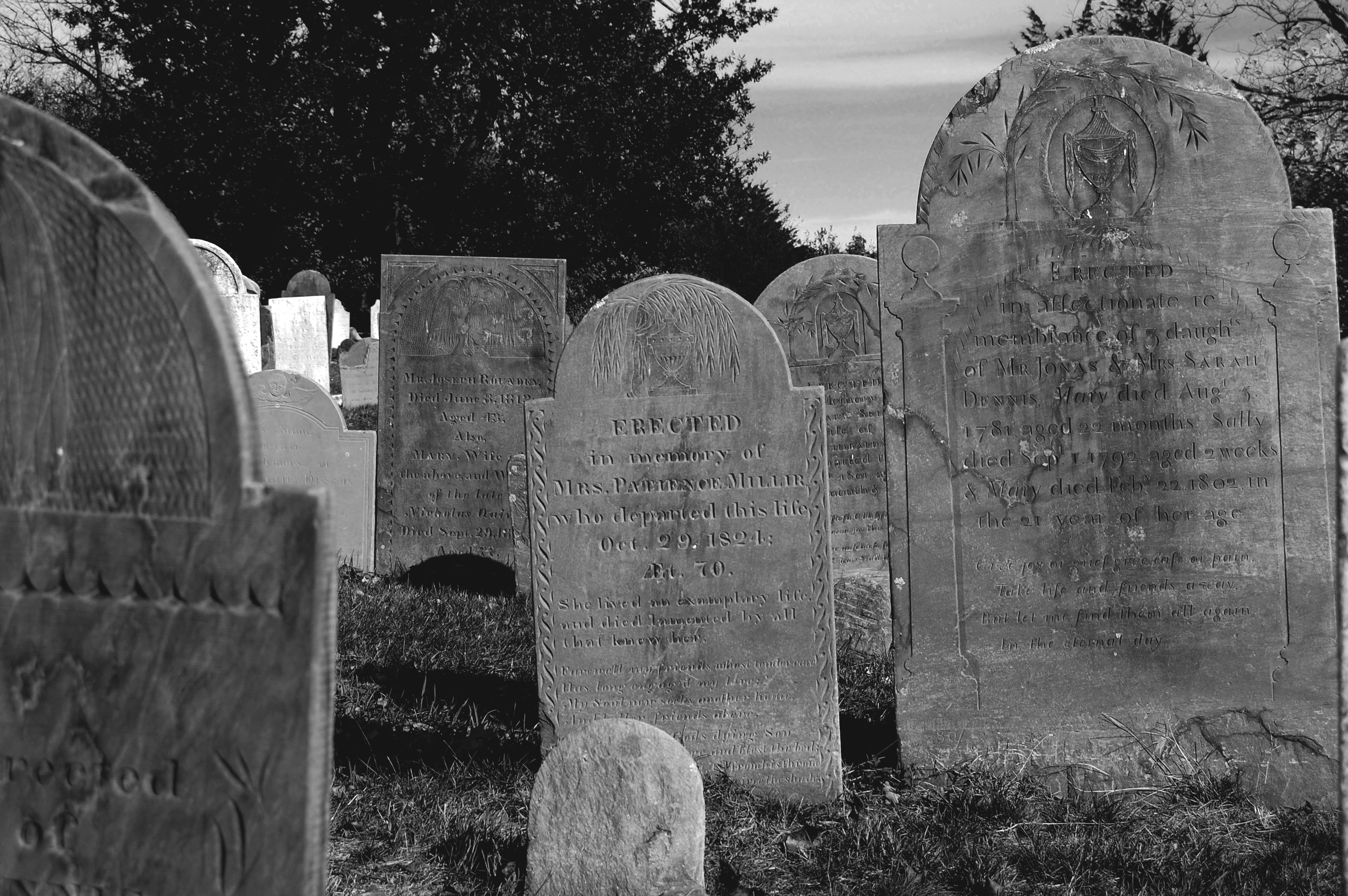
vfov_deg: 21.5
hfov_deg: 31.9
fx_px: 2357
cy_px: 448
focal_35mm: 63
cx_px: 674
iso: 200
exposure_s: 1/400
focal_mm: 42
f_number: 10
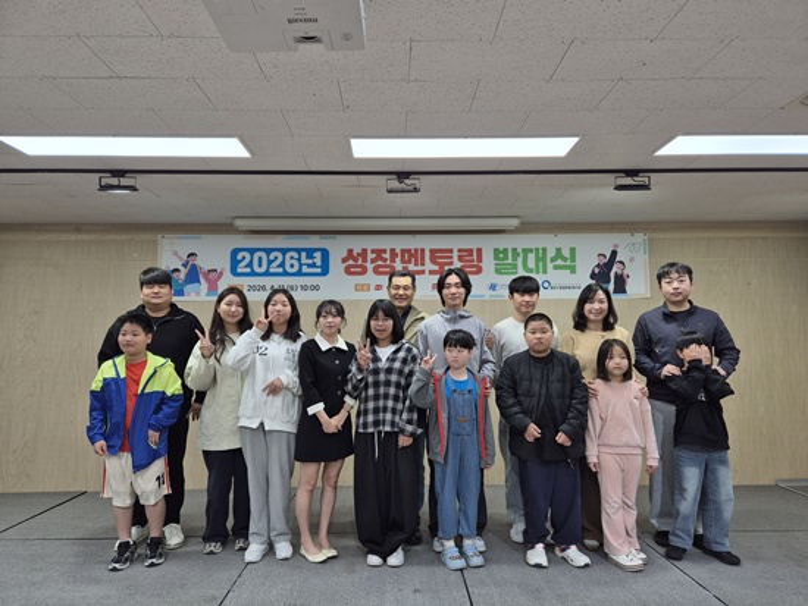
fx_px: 537
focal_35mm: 23
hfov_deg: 73.9
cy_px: 303
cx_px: 404
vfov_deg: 58.9
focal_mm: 5.4
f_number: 1.8
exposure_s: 1/120
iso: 40
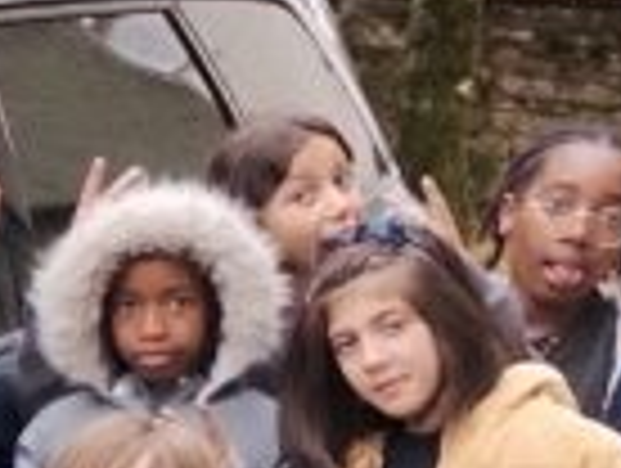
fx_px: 3738
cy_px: 812
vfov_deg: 7.0
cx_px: -824
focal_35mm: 208
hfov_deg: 8.7
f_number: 1.8
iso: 372
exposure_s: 1/100
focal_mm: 4.27
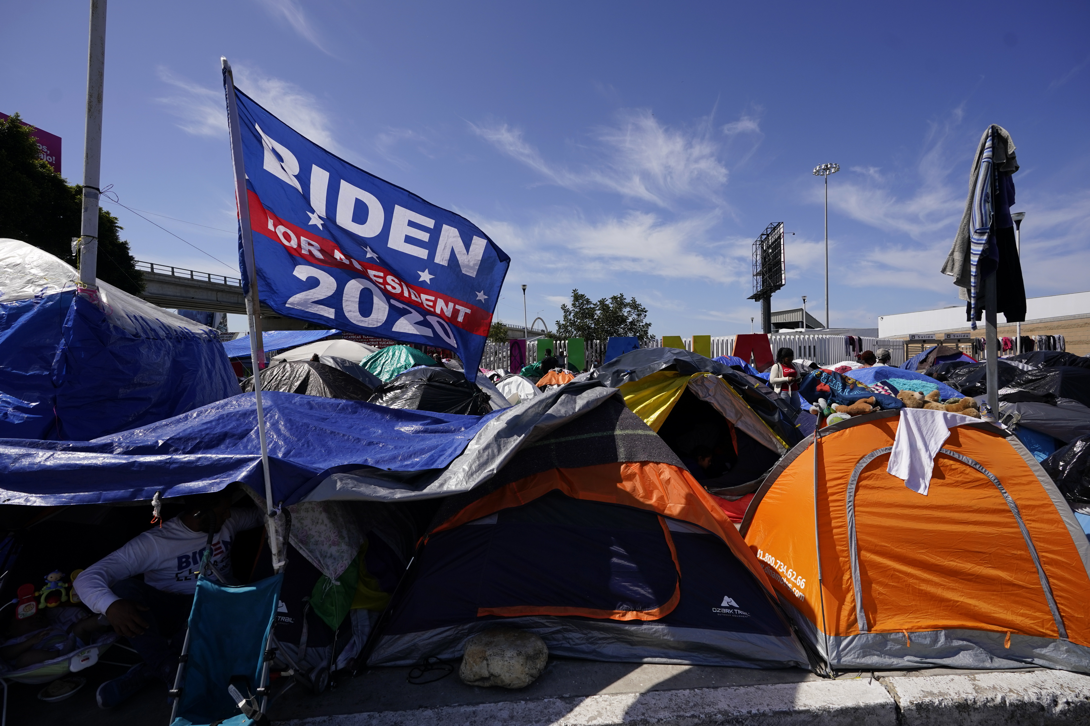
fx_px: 484
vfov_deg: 73.7
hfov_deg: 96.7
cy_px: 363
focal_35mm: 16
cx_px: 545
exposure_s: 1/1600
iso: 250
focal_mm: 16
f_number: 6.3
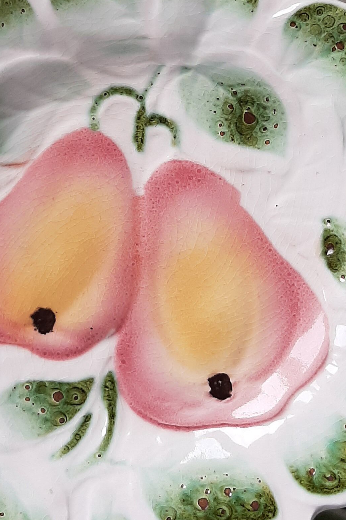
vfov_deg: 28.7
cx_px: 166
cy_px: 190
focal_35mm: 70
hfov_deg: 19.4
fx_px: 1010
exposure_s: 1/274
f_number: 1.7
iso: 40
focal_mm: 3.93
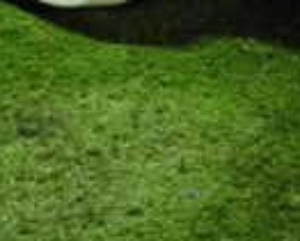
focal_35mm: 134
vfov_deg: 11.0
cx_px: 263
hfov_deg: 14.2
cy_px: -145
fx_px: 1191
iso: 3200
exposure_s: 1/80
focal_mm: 5.4
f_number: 2.3
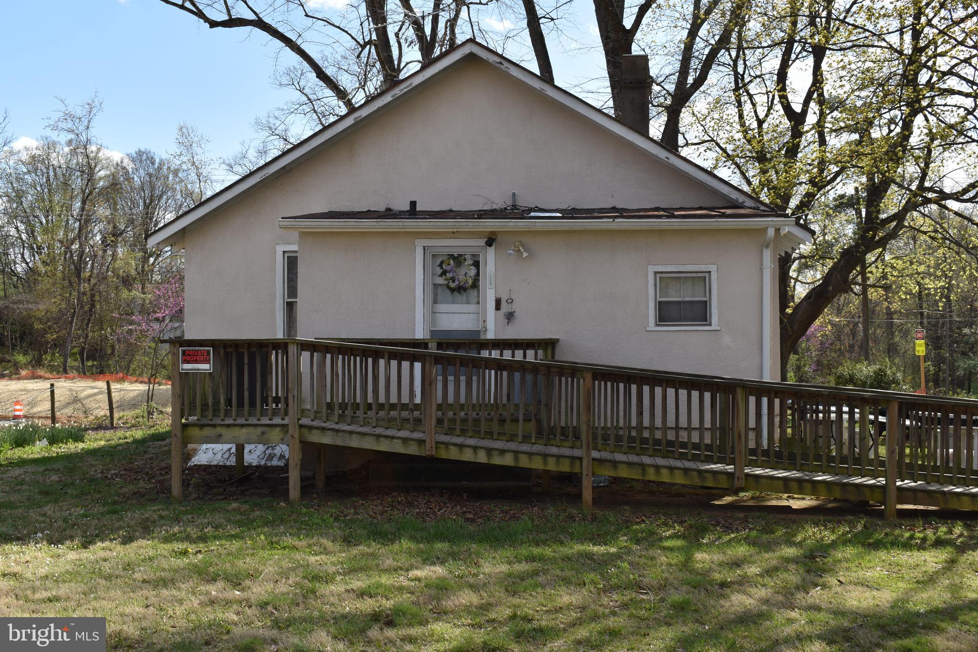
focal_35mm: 42
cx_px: 489
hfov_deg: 46.4
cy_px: 326
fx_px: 1141
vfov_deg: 31.9
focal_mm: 28
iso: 100
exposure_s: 1/200
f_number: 9
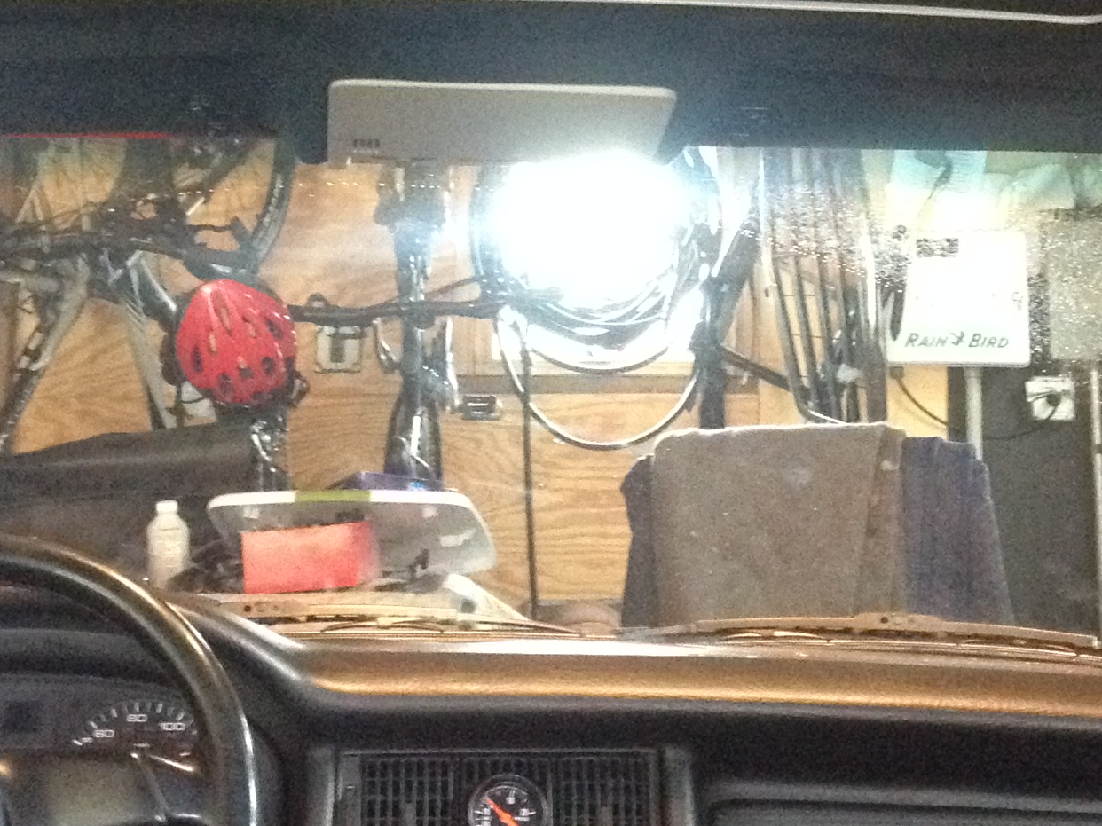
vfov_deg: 15.7
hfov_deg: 21.3
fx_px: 2928
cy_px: -26
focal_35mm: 92
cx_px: 649
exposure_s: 1/15
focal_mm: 4.28
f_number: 2.4
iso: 640
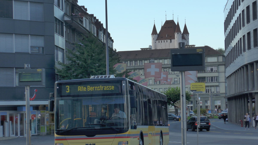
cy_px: 85
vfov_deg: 11.4
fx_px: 725
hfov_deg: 20.2
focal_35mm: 106
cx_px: 129
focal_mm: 19.2
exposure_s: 1/160
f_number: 4.7
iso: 160
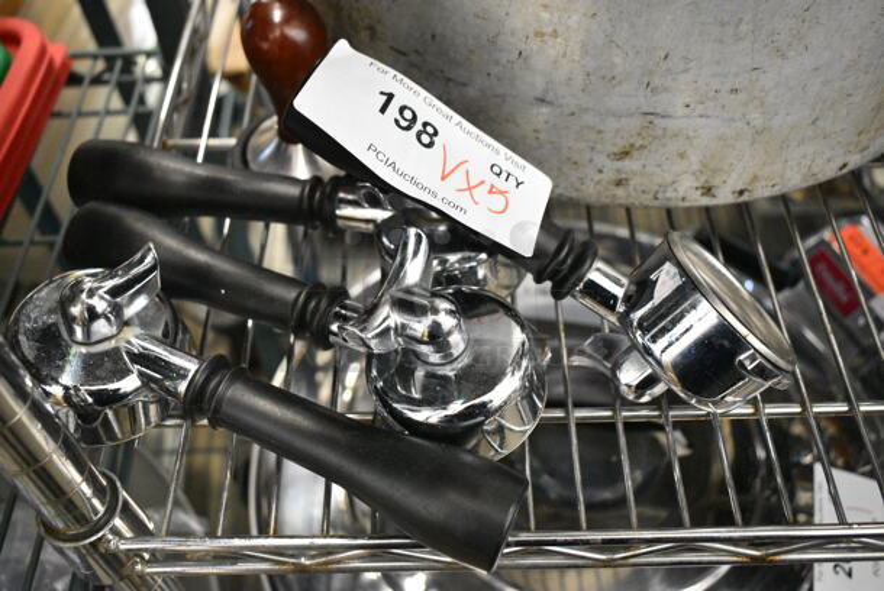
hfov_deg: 55.1
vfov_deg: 38.4
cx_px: 442
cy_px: 296
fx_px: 848
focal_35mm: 34
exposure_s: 1/80
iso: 6400
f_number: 4.5
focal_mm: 23
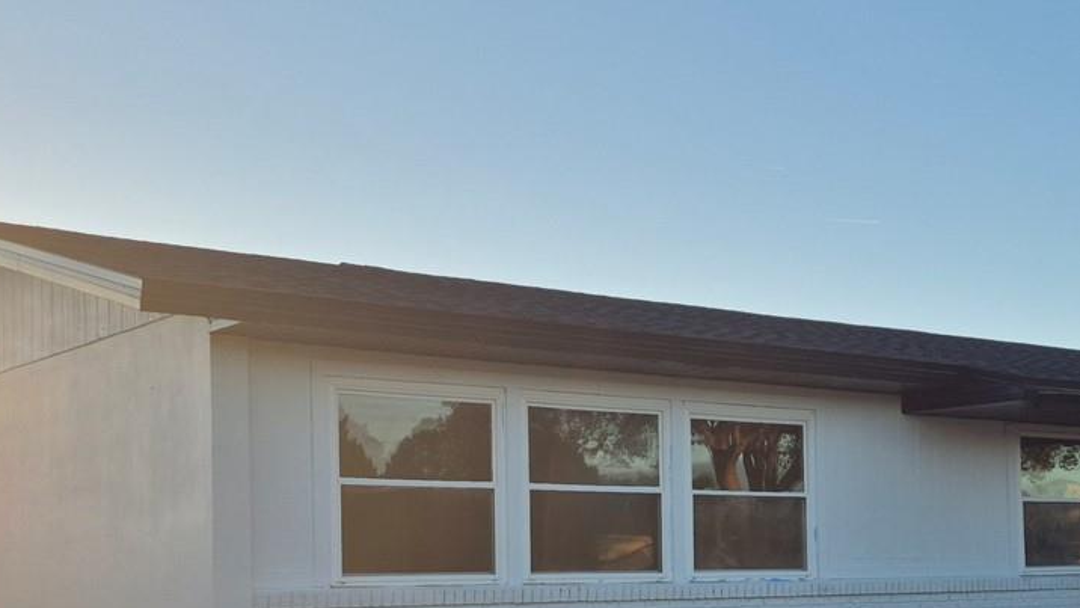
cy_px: 542
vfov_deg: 21.0
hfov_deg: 37.1
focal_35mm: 56
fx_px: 1604
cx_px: 656
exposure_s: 1/1192
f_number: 1.8
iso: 25
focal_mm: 5.4
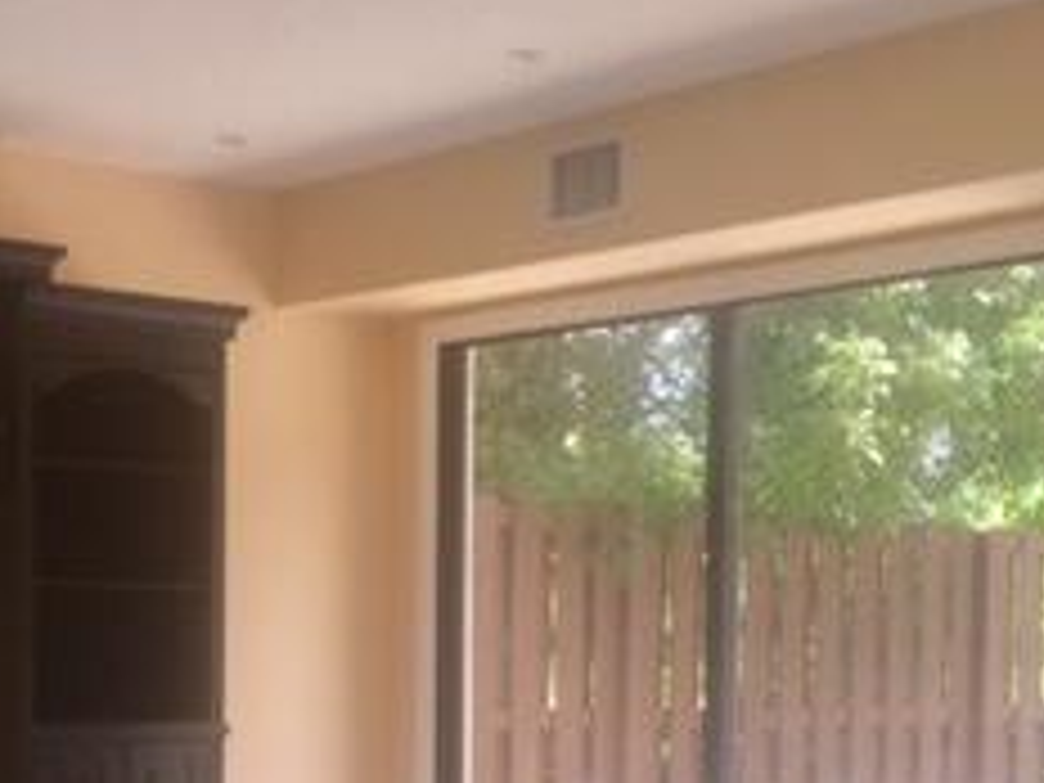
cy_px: 770
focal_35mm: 80
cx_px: 428
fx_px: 2413
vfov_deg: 18.0
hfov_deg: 24.4
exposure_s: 1/84
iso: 32
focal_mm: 4.15
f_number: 2.2
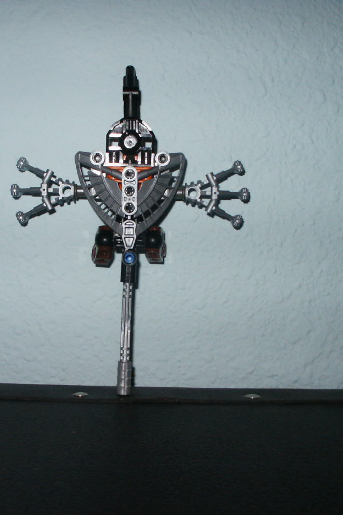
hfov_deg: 27.5
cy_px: 259
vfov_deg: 40.3
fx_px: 700
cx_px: 137
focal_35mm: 49
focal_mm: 7.18
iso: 200
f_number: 6.7
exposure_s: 1/45
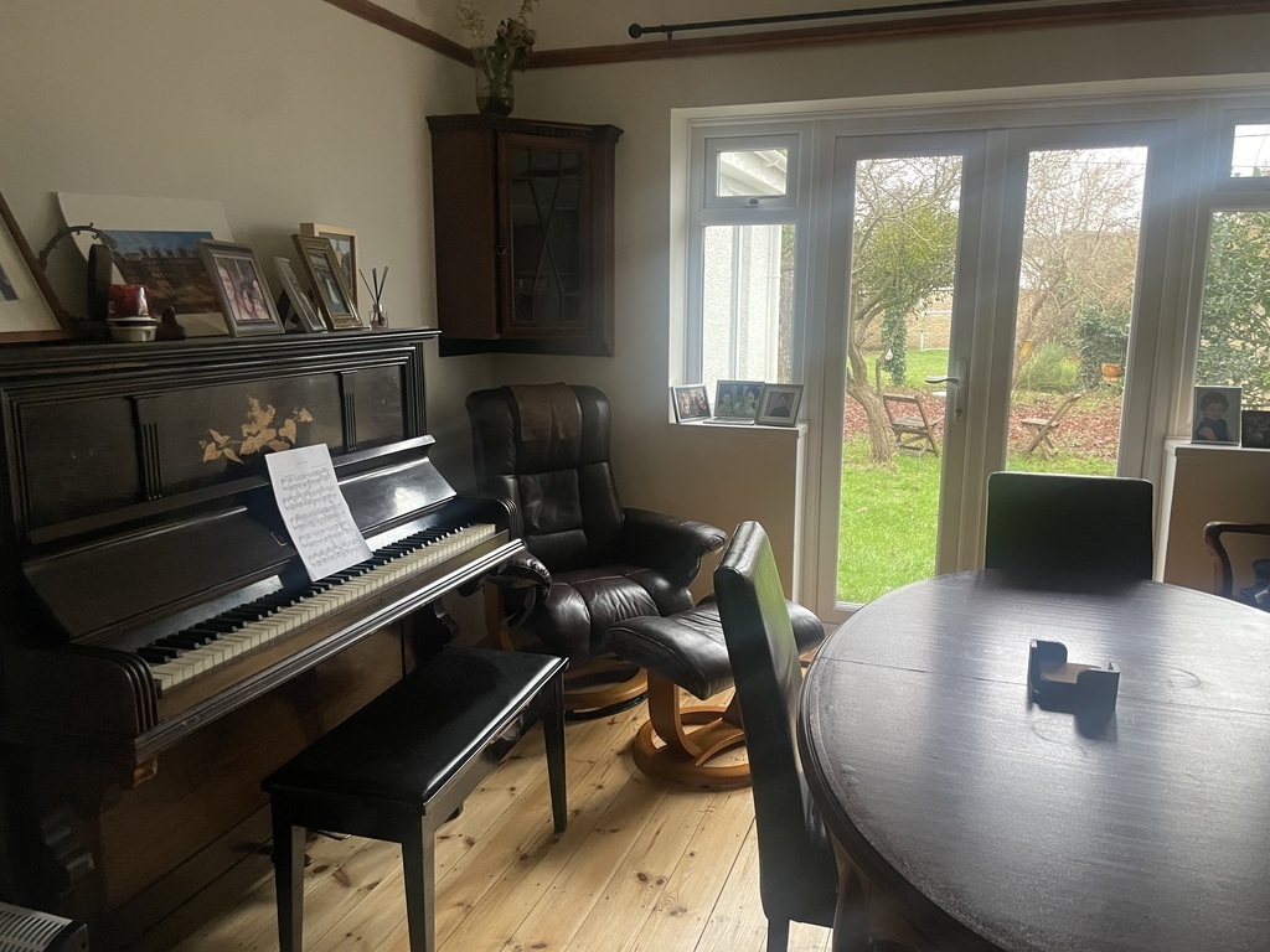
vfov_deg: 53.1
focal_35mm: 26
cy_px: 476
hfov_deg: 67.3
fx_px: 954
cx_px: 635
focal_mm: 4.2
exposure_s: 1/50
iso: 400
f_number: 1.6
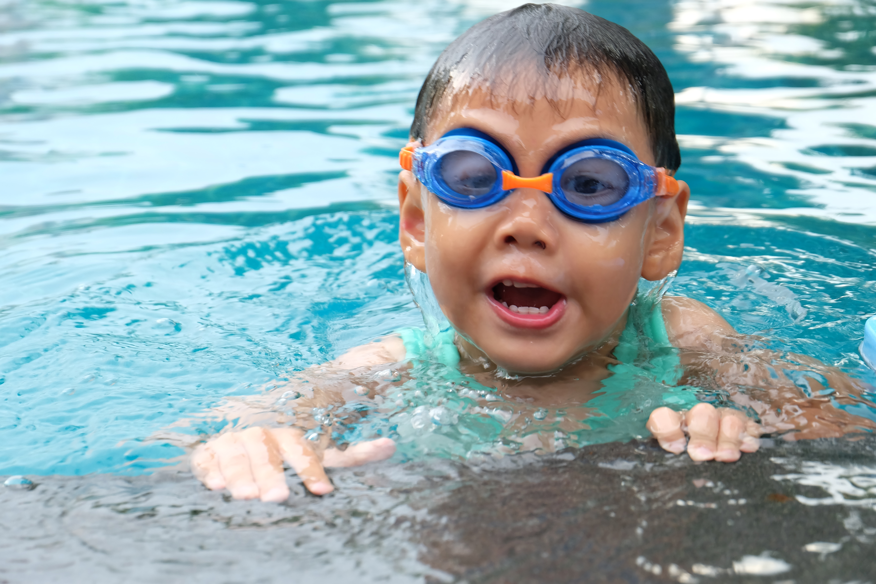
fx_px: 1825
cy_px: 292
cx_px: 438
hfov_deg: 27.0
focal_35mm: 75
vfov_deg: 18.2
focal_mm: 50
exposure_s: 1/140
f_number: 5.6
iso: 500
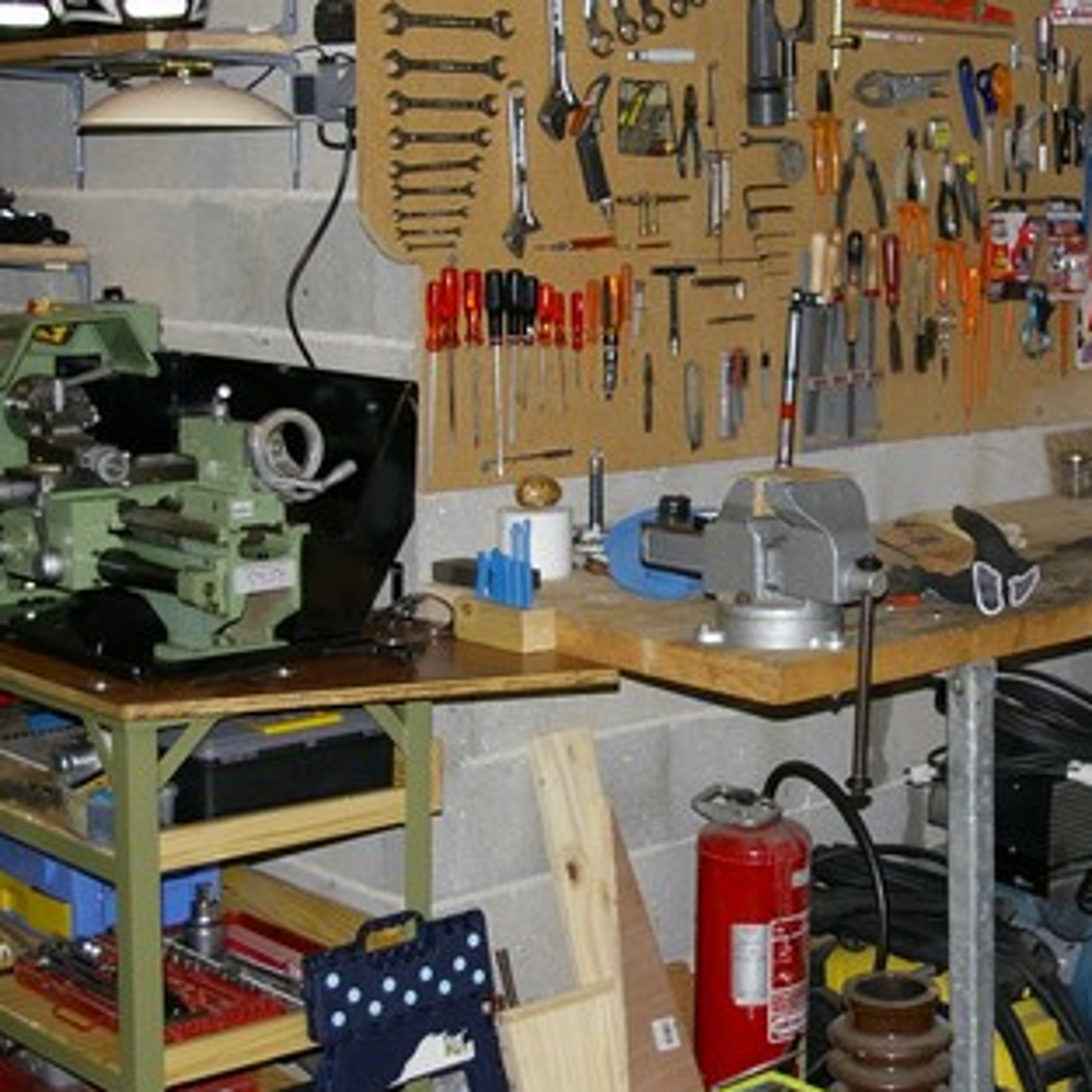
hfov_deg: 26.5
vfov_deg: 26.9
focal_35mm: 64
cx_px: 834
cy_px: 466
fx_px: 2285
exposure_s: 1/30
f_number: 4
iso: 200
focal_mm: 21
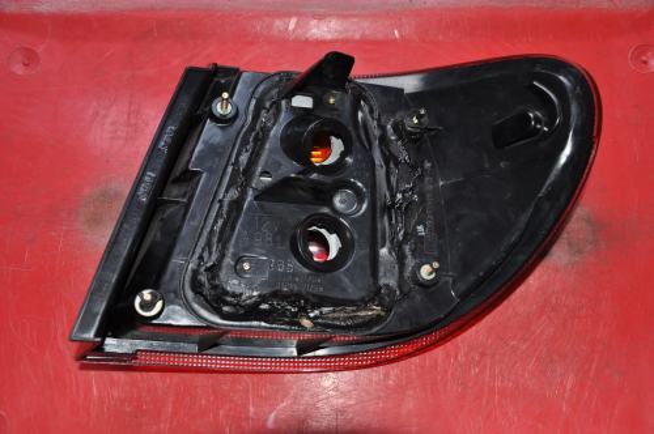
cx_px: 327
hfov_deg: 46.5
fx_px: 762
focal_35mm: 42
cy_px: 217
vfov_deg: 31.8
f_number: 4
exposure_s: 1/60
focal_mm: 28
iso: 720
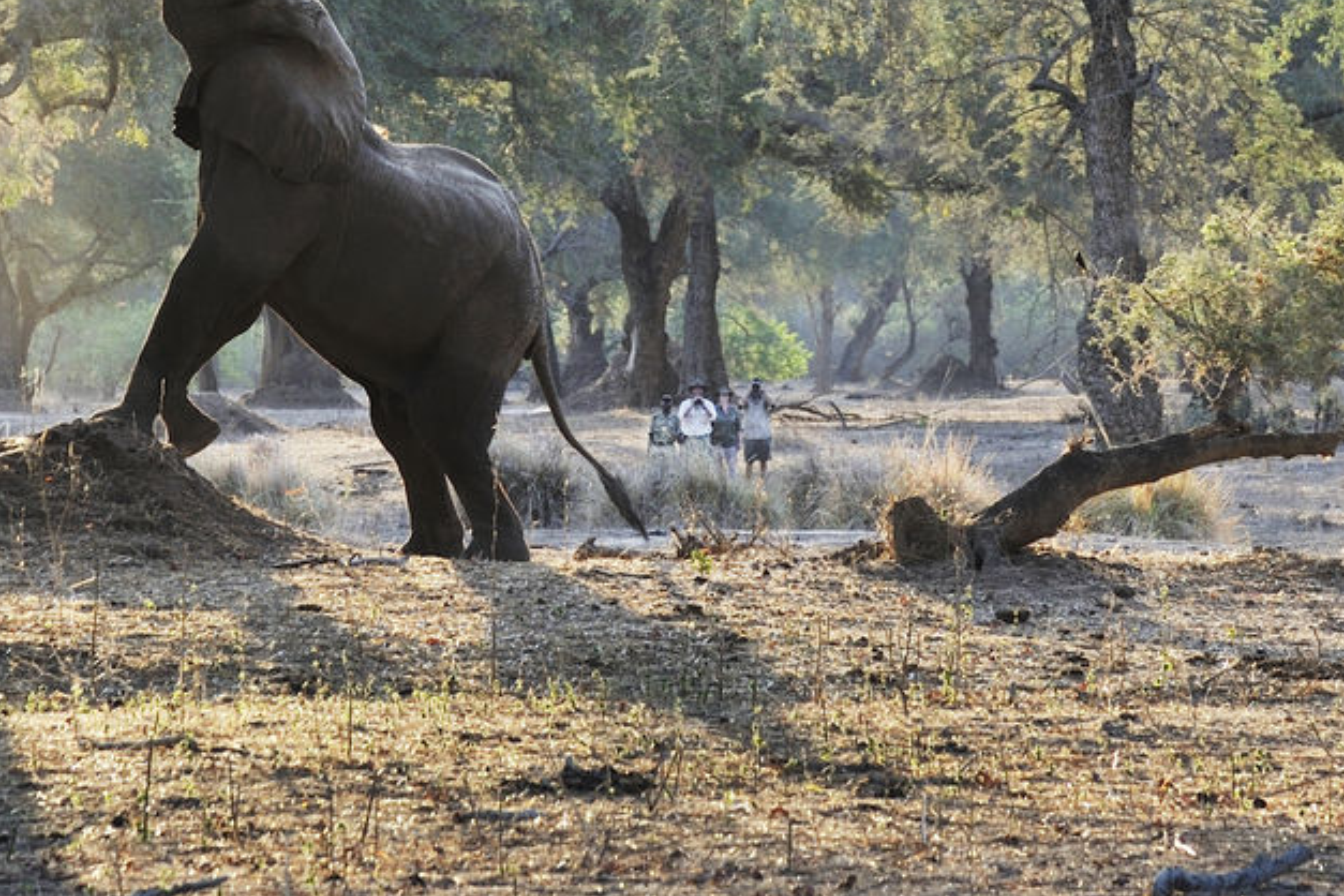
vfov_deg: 4.5
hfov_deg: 6.7
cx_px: 628
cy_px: -117
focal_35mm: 306
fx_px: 11423
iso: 400
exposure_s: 1/250
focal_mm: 120
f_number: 7.1
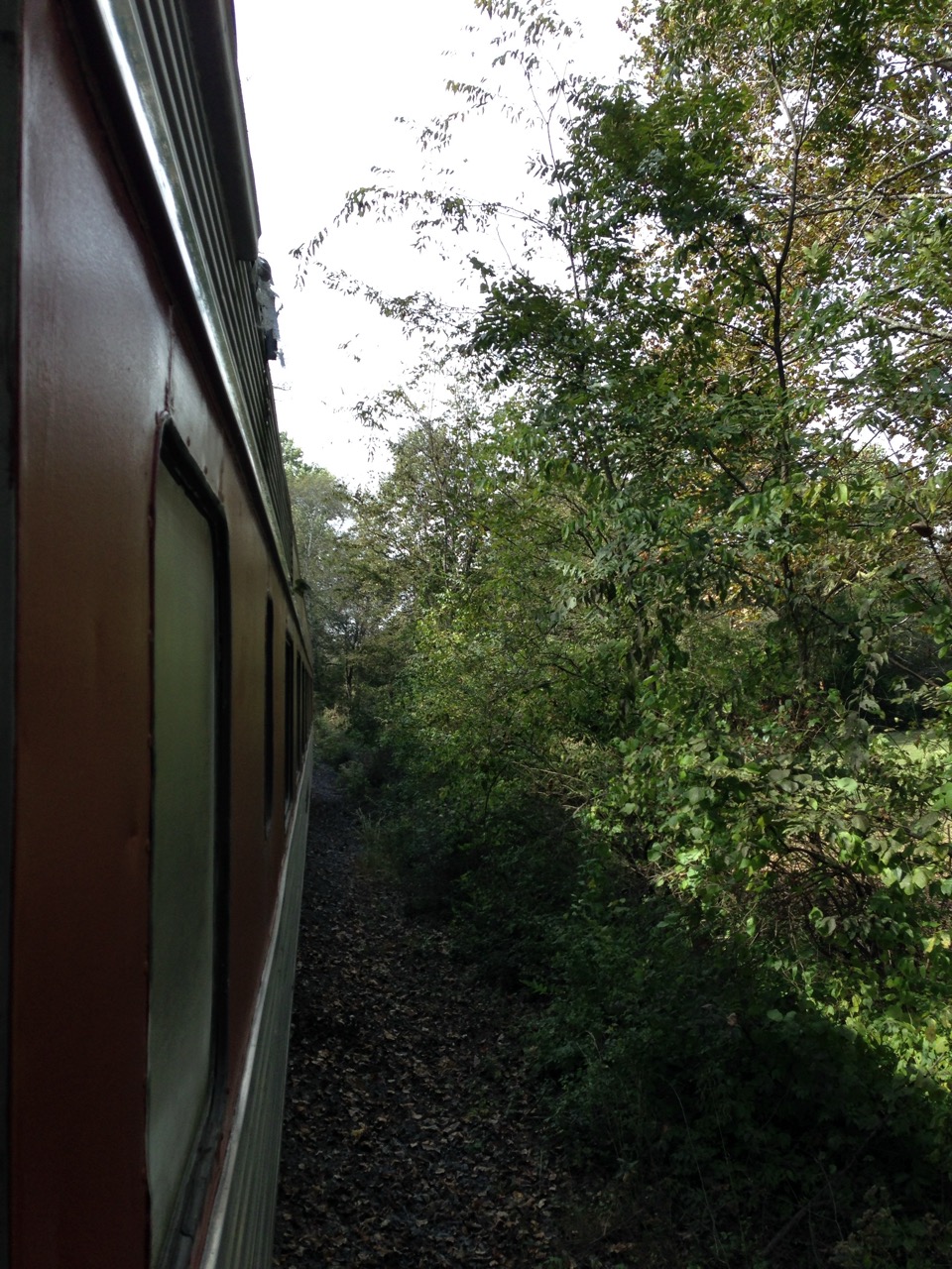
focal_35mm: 33
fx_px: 1210
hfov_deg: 42.9
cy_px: 634
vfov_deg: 55.4
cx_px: 476
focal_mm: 4.12
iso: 50
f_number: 2.4
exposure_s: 1/387
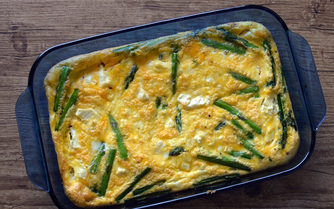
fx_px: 496
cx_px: 169
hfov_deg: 37.2
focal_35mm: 55
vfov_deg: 23.7
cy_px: 112
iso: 800
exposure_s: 1/320
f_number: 4
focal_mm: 35
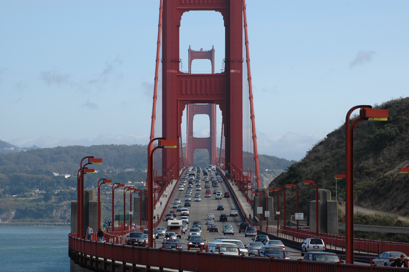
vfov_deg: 9.1
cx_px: 204
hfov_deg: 13.7
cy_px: 136
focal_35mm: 150
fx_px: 1703
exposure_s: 1/320
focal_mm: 100
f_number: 9
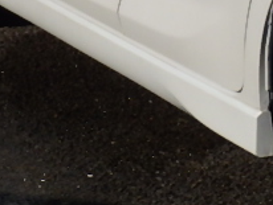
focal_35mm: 253
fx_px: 1998
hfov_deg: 7.5
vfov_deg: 5.8
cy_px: -151
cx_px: 523
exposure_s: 1/1500
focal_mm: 9.1
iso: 125
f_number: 5.3
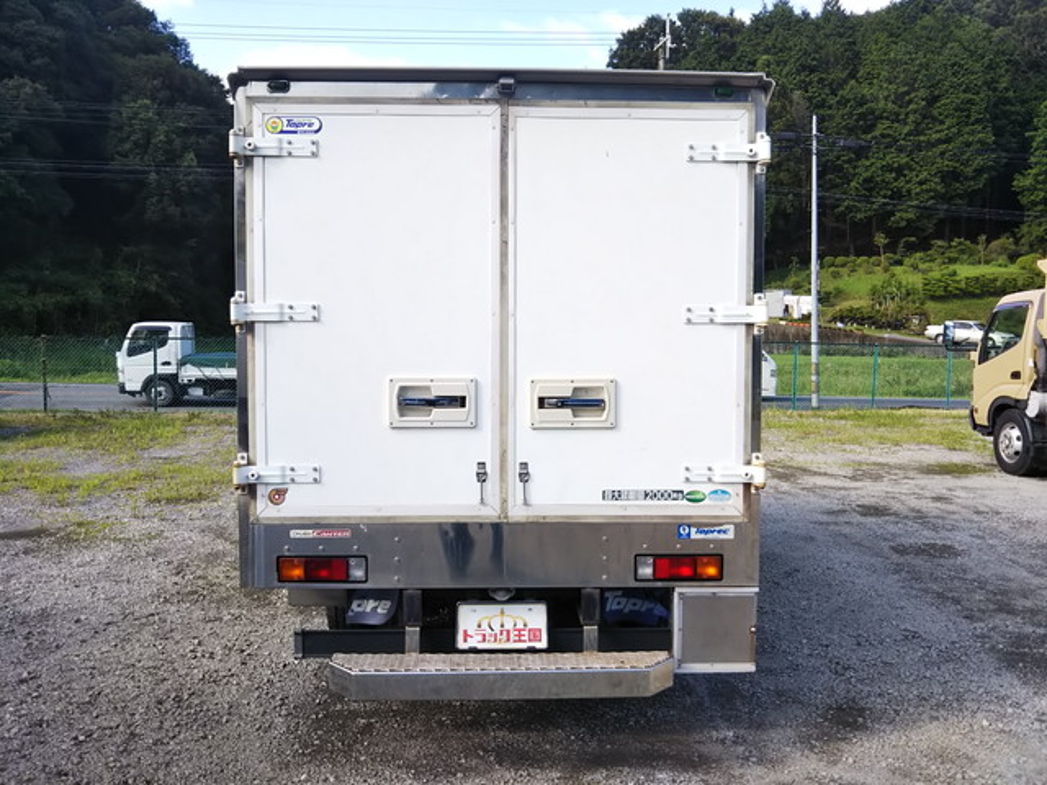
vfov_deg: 46.8
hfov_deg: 60.0
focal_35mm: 30
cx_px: 524
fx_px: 907
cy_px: 392
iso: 20
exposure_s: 1/321
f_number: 2.2
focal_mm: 4
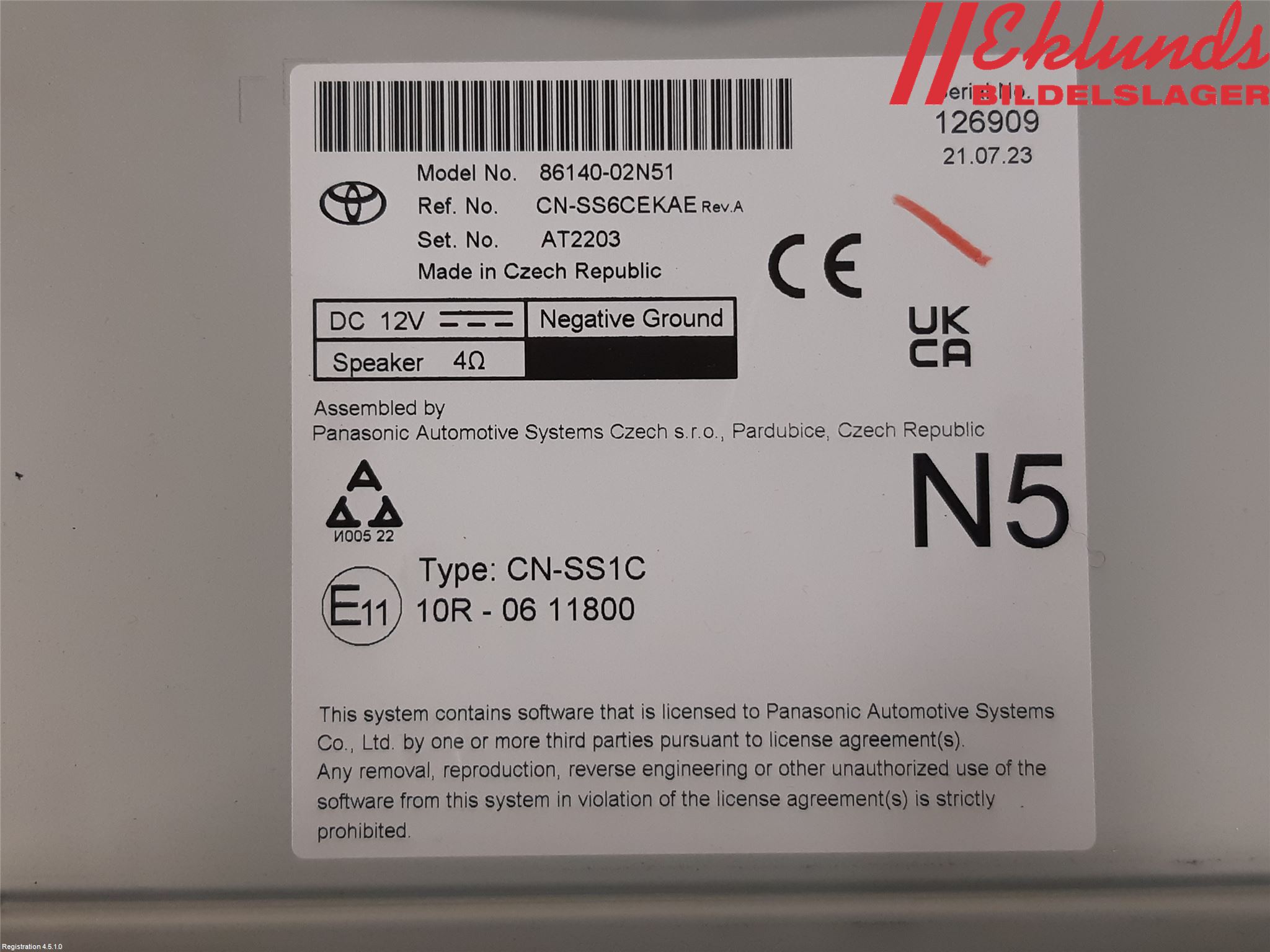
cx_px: 635
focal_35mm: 26
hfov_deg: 67.3
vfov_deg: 53.1
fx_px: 954
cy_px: 476
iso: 125
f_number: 1.7
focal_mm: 3.93
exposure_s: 1/50
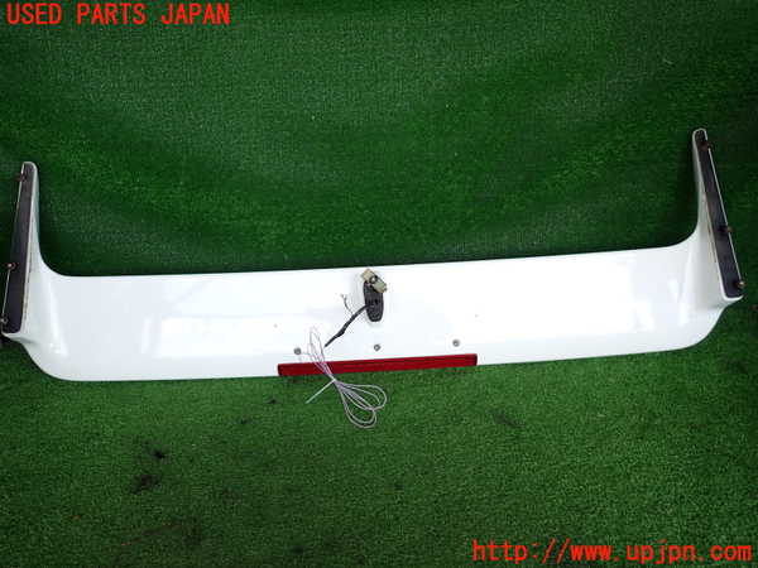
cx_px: 379
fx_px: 547
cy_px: 284
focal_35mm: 25
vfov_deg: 54.9
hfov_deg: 69.4
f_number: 2
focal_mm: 4.5
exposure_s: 1/125
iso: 125
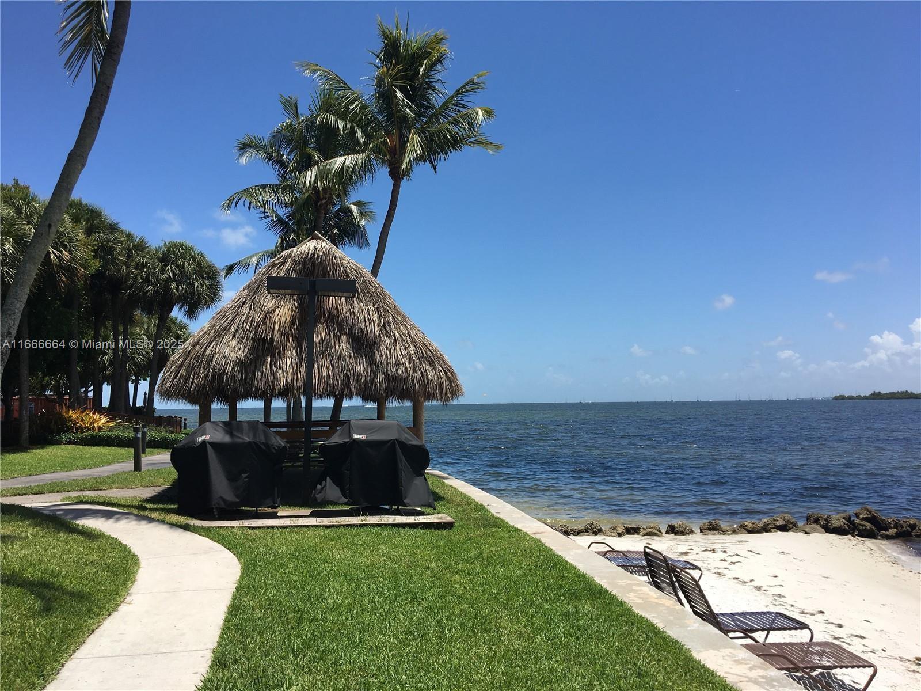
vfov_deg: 48.2
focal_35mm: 29
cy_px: 346
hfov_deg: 61.7
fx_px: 772
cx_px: 460
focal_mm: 4.15
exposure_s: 1/2137
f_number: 2.2
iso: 25
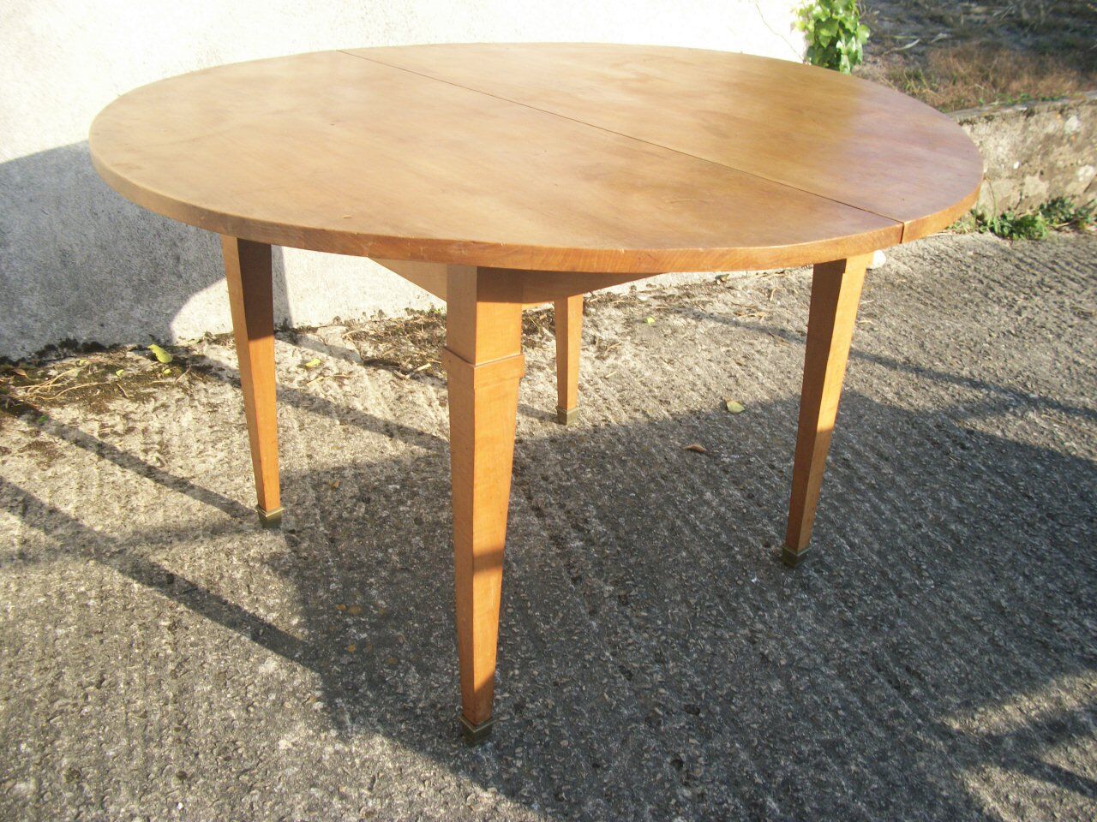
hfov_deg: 56.8
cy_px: 411
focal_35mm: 32
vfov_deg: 44.2
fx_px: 1014
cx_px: 548
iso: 80
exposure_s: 1/60
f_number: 8.8
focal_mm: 5.7
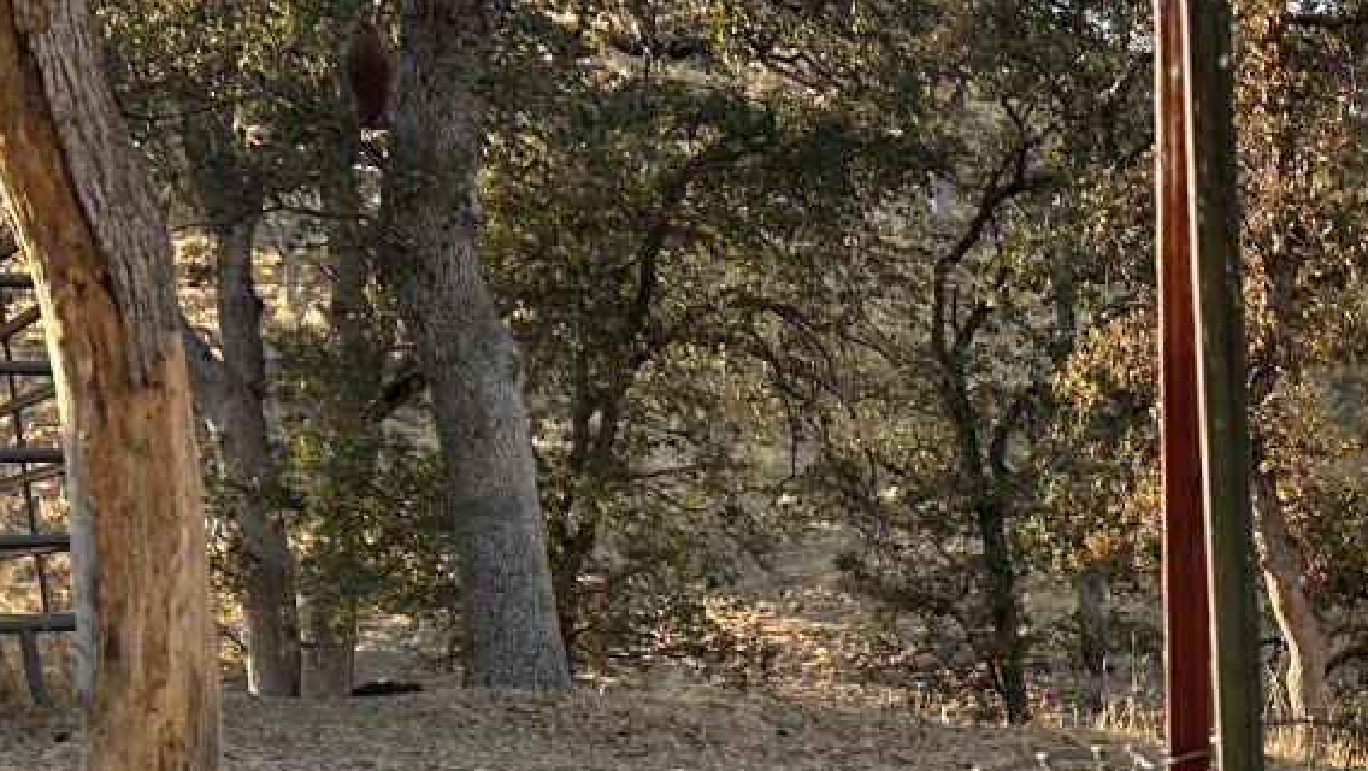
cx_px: 1606
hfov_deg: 27.2
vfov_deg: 16.0
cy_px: 1158
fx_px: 2504
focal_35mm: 69
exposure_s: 1/2155
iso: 80
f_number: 1.78
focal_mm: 6.86
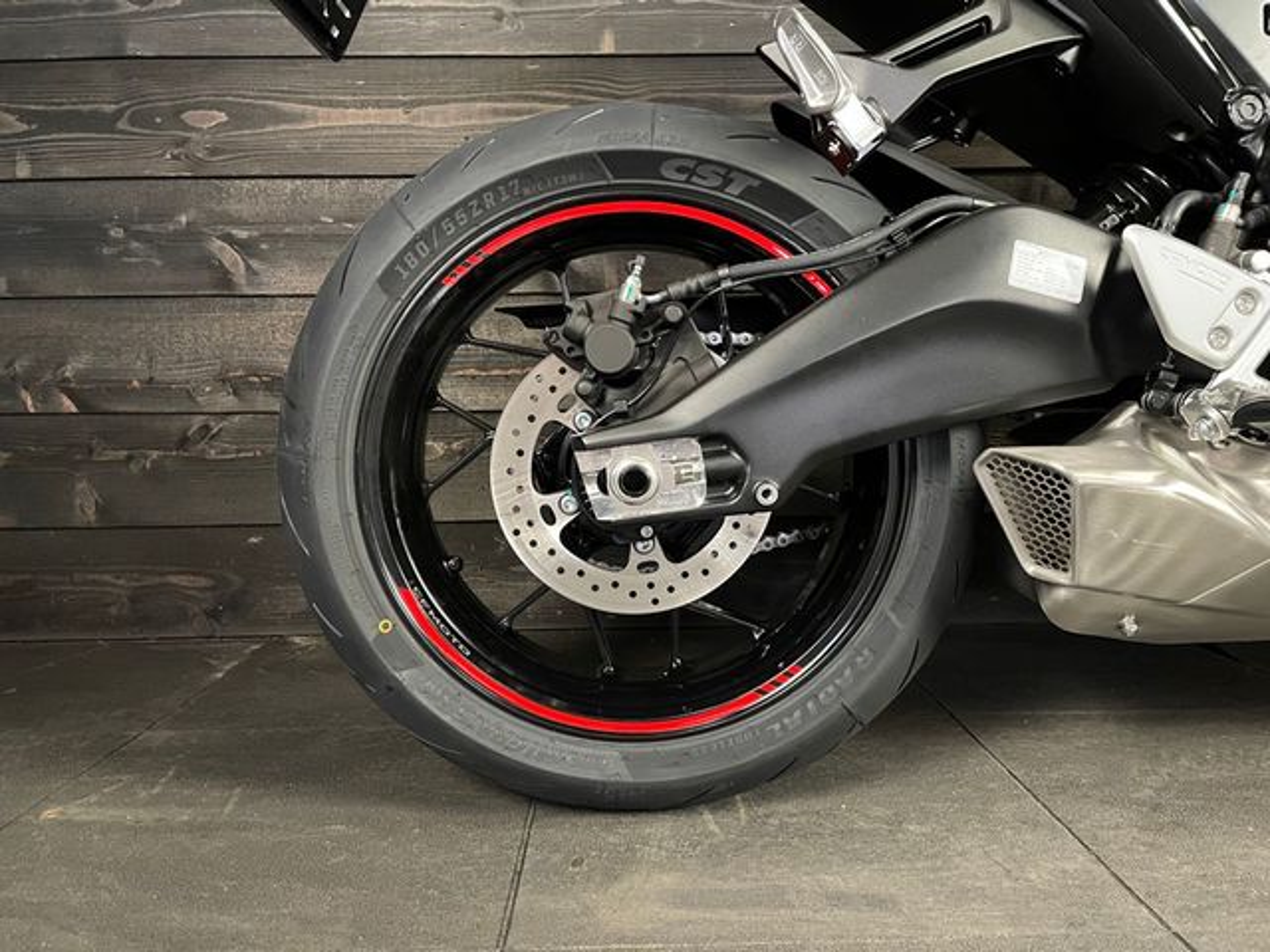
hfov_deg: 67.3
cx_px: 635
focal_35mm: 26
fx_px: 954
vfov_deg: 53.1
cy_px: 476
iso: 640
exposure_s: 1/25
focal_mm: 4.2
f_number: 1.6
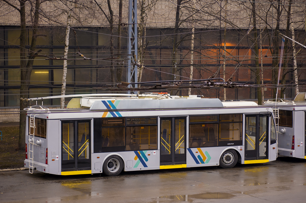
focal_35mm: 102
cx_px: 153
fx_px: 866
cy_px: 102
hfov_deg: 20.0
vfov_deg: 13.4
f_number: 4.2
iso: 400
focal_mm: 68
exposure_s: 1/50
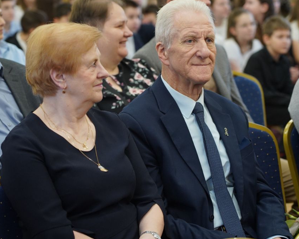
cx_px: 149
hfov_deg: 12.7
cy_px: 93
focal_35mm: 152
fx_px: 1345
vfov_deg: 10.2
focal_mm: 105
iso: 1600
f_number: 4
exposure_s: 1/125
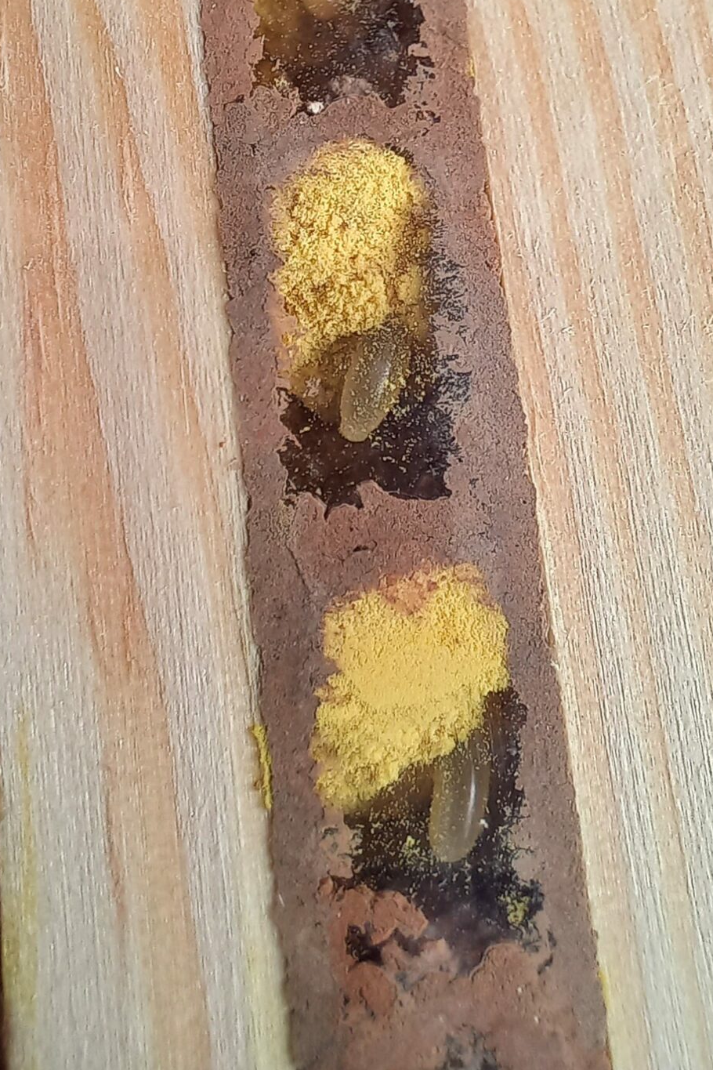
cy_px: 332
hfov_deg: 34.1
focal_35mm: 39
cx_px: 295
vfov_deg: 48.5
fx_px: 1159
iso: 50
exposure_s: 1/50
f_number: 2.4
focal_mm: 2.13
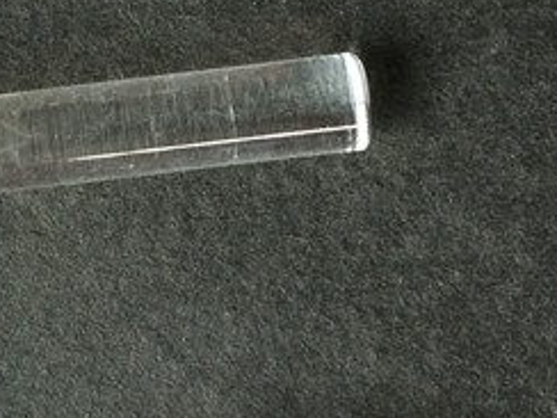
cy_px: 126
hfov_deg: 20.2
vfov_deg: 15.5
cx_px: 43
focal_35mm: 95
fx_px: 1529
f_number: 2.2
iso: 64
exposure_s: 1/30
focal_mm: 4.15
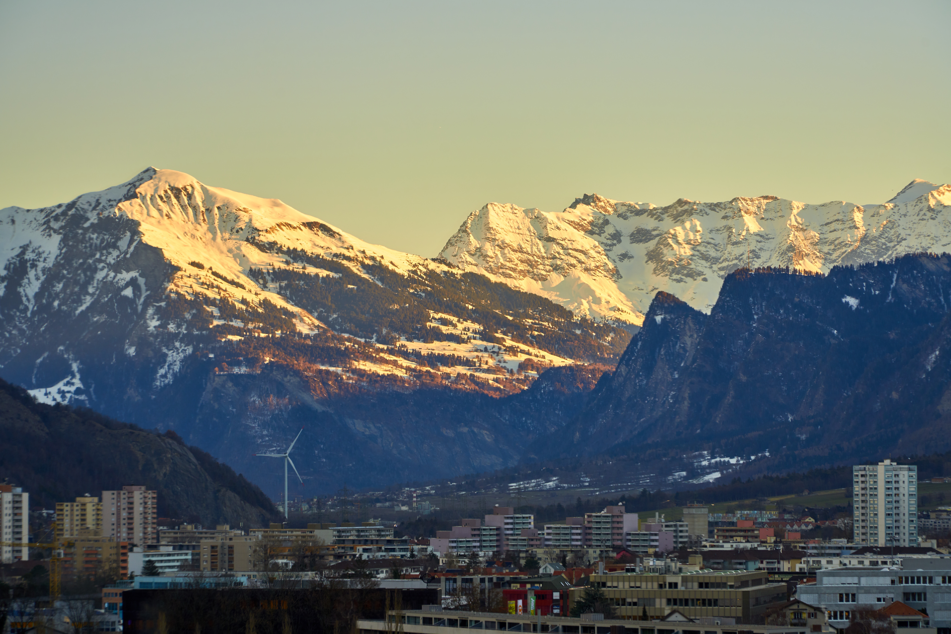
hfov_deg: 15.2
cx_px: 476
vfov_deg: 10.2
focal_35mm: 135
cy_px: 317
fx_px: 3567
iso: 320
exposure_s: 1/100
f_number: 8
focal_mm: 135
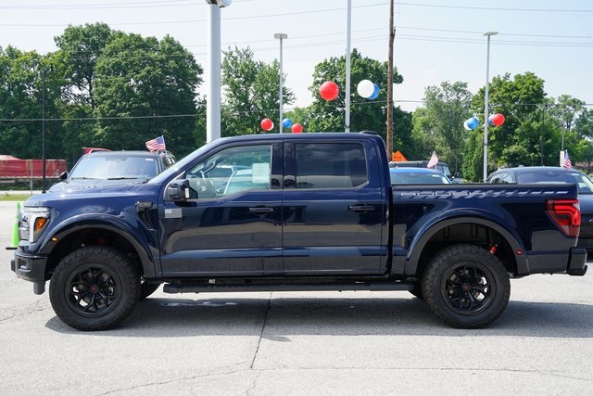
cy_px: 198
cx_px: 296
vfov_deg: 28.1
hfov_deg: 41.1
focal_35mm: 48
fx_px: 791
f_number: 11
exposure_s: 1/80
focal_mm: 48
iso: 100
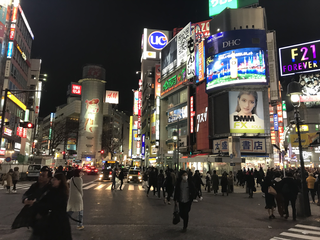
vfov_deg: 49.7
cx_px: 160
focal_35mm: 28
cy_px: 120
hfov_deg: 63.4
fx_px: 259
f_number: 1.8
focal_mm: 3.99
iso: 40
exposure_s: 1/25
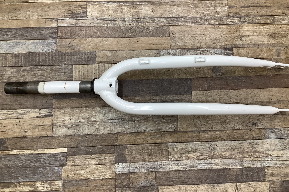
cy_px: 82
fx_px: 265
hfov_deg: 57.2
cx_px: 148
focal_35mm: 33
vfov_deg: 39.9
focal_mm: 3.3
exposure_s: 1/60
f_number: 2.4
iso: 64
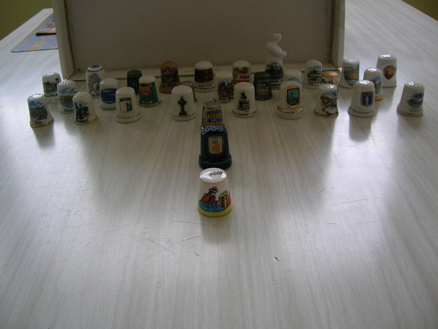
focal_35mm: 35
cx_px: 216
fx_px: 443
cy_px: 160
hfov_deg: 52.6
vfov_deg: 40.7
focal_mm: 5.7
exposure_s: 1/9.2
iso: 50
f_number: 2.9
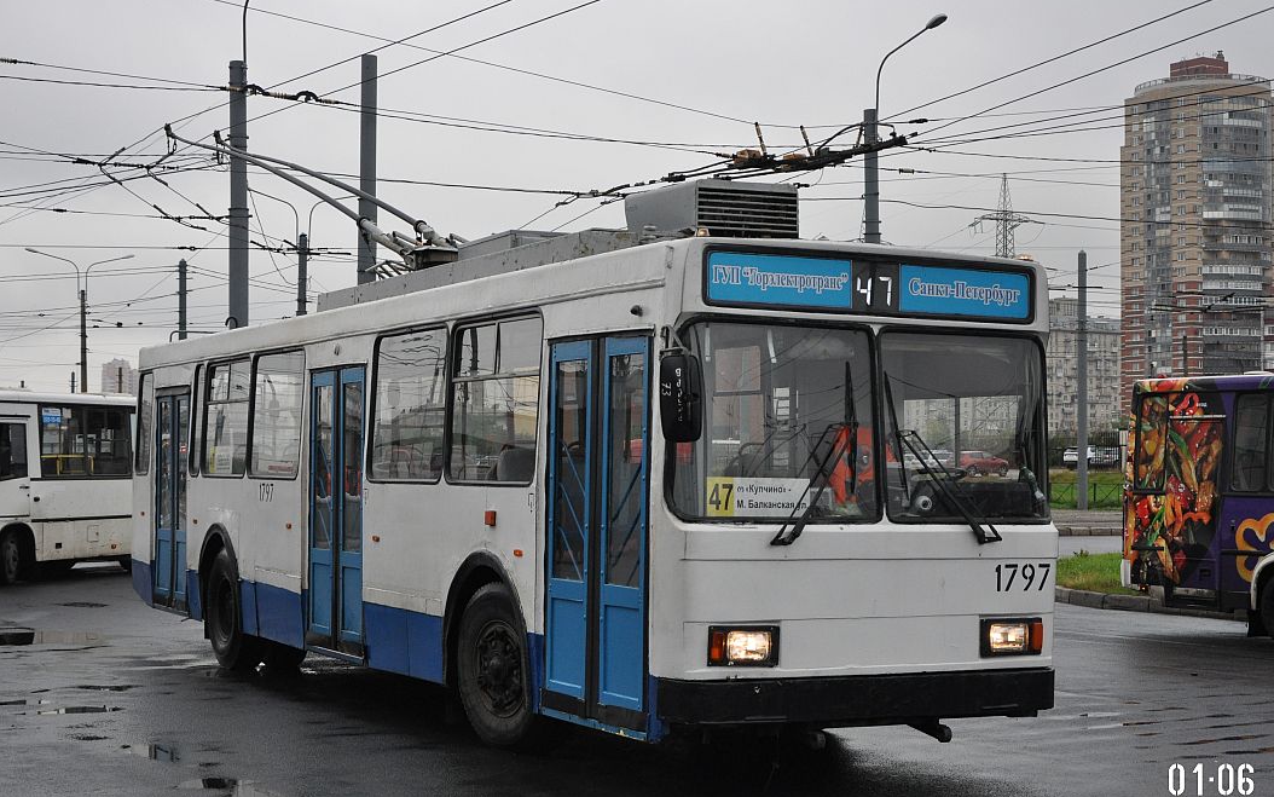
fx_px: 2049
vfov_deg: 22.0
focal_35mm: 59
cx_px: 645
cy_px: 400
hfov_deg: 34.5
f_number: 4.5
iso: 800
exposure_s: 1/500
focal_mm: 38
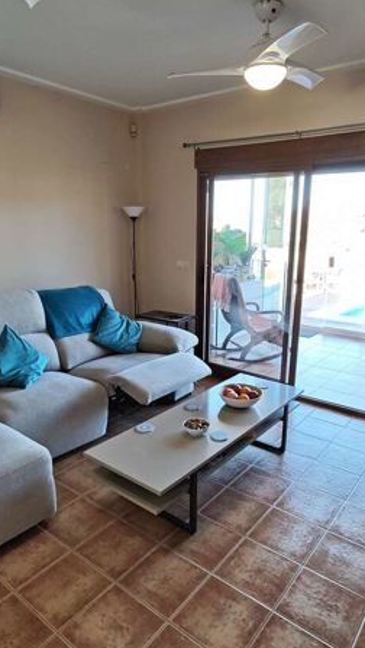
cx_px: 189
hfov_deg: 47.7
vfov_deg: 76.3
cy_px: 336
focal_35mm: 24
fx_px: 413
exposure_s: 1/50
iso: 80
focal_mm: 2.16
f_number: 2.2
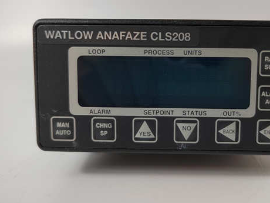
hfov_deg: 59.1
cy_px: 76
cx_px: 170
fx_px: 234
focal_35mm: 30
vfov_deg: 46.4
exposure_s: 1/120
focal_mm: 5.52
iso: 456
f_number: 1.9
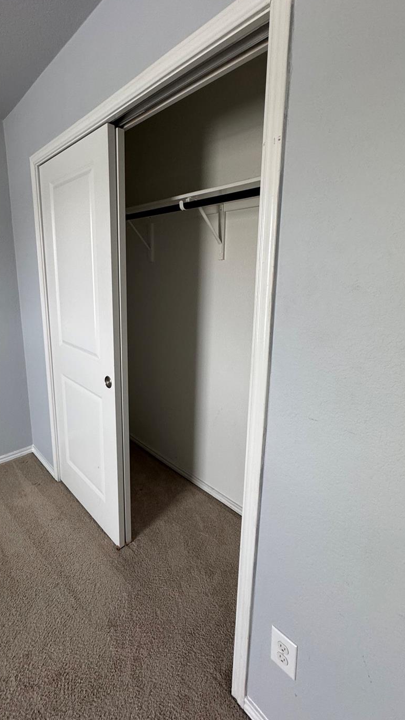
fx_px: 325
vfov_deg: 95.8
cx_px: 168
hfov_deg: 63.5
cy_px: 336
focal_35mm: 17
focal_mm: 2.22
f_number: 2.2
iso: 200
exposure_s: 1/60
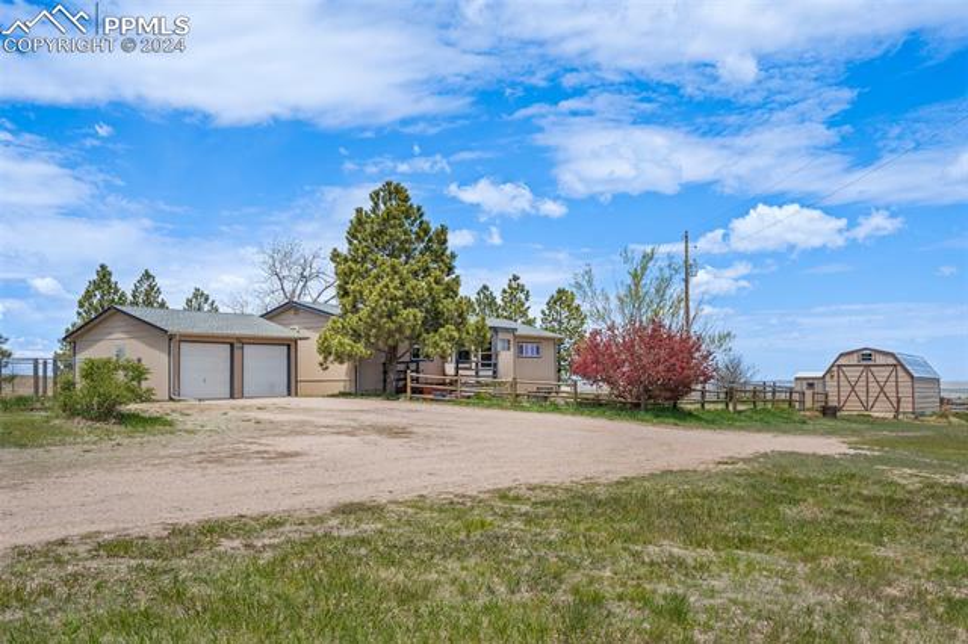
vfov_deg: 39.9
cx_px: 484
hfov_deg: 57.2
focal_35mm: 33
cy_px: 322
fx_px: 887
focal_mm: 33
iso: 250
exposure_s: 1/320
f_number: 7.1
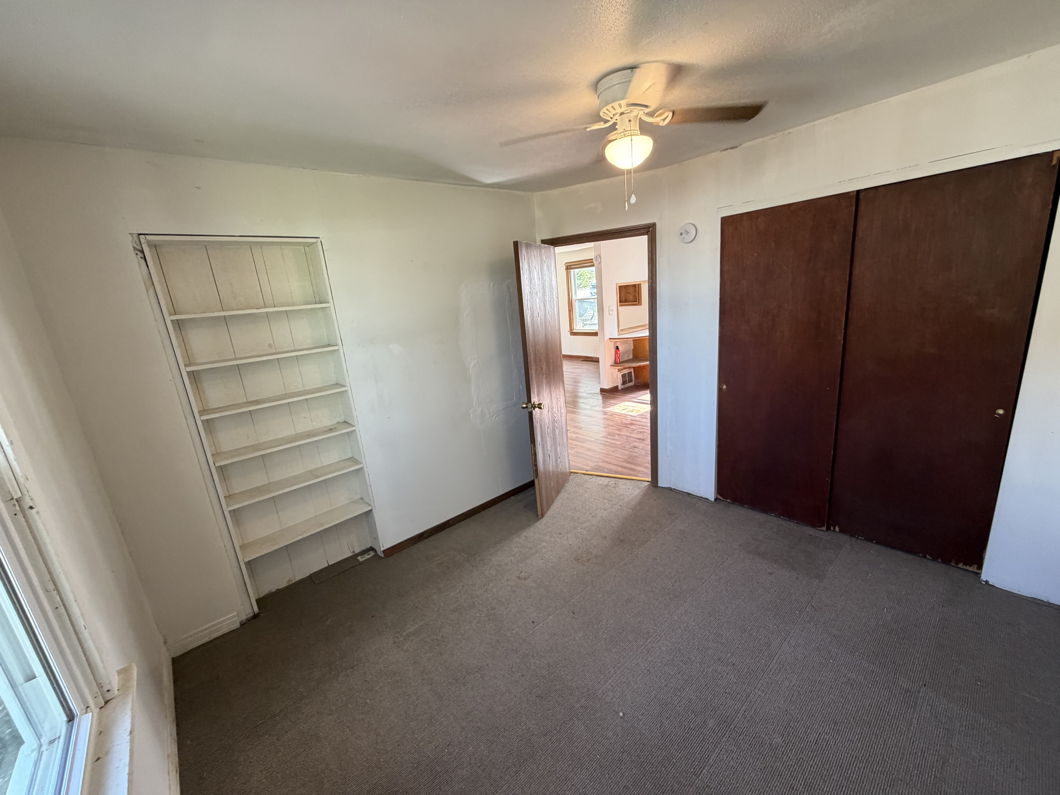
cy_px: 398
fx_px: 429
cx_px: 530
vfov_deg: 85.7
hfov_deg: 102.1
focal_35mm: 14
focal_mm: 2.22
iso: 250
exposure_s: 1/60
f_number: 2.2
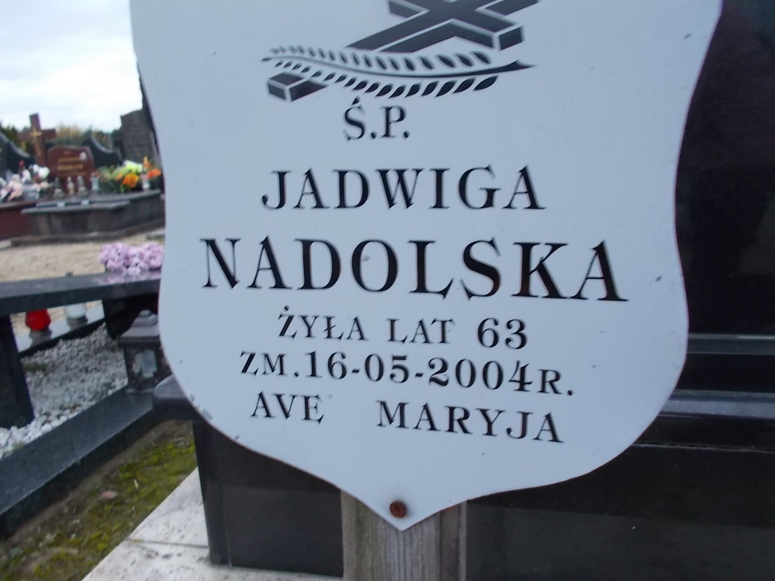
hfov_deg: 67.3
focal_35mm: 26
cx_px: 388
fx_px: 582
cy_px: 290
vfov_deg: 53.1
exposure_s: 1/20
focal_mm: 4.6
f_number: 3.2
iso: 200
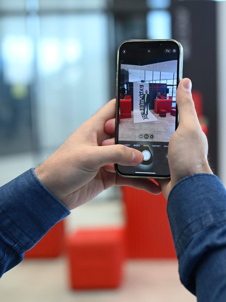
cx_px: 231
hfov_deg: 23.7
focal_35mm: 59
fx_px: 514
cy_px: 153
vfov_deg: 32.7
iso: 800
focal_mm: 35
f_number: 2.2
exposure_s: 1/250
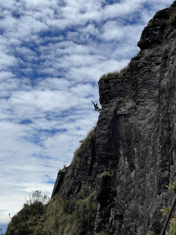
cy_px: 118
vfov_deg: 36.8
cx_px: 88
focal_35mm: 52
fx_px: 353
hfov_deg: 28.0
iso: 25
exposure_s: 1/3690
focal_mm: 6
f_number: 2
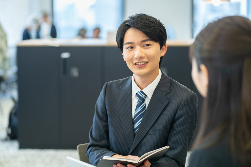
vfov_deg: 16.1
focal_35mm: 85
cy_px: 84
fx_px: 593
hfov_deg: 23.9
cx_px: 126
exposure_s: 1/320
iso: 500
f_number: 2.5
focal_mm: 85
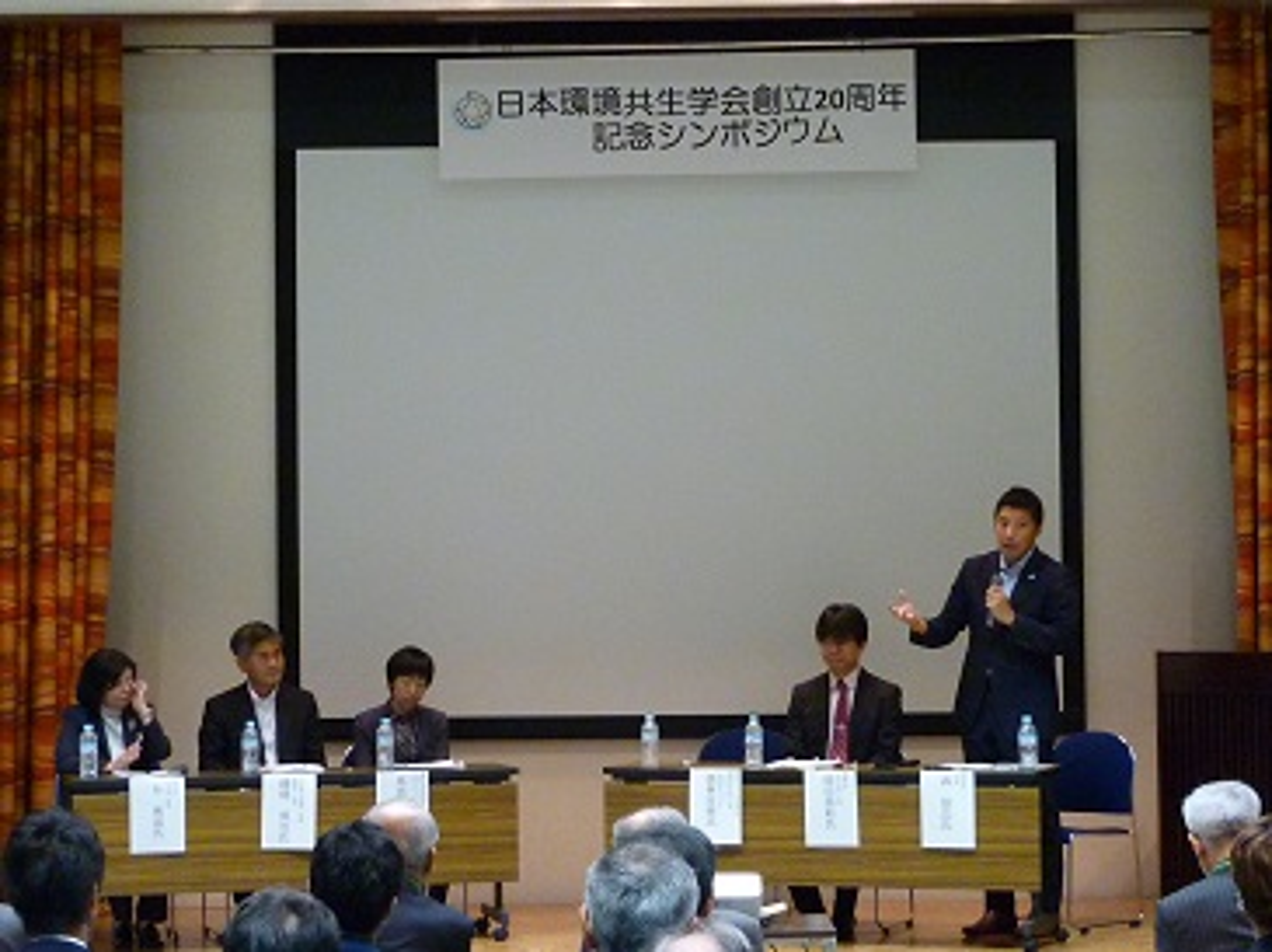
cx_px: 636
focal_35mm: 86
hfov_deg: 22.8
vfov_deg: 17.1
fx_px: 3157
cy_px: 476
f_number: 3.2
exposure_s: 1/30
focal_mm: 8
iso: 400
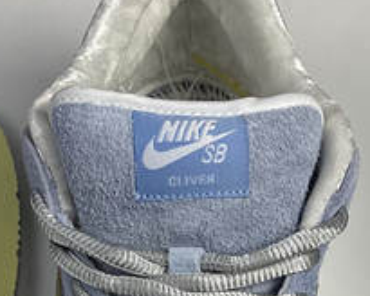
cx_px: 271
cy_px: 552
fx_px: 1358
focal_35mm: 124
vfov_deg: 11.4
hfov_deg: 15.5
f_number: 1.8
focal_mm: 4.25
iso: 40
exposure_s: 1/122
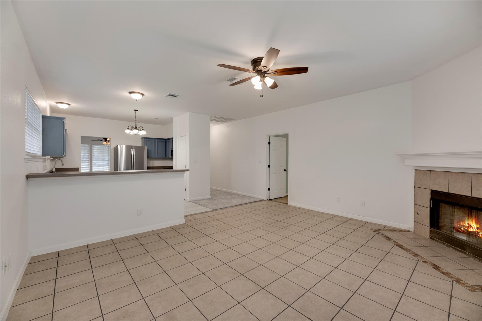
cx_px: 241
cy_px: 160
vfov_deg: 81.1
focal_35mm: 14
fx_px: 187
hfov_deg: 104.3
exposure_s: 1/40
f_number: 8
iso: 800
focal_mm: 14
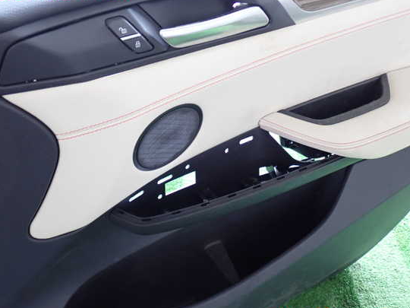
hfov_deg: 46.8
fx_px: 474
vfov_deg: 36.0
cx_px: 213
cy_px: 154
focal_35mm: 40
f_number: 2.5
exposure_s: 1/40
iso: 400
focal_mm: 6.37
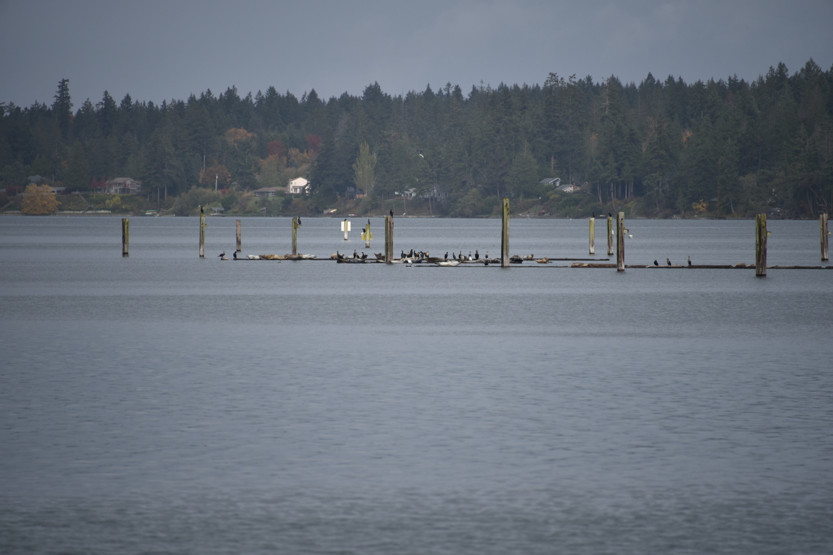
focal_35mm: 300
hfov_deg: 6.9
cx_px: 416
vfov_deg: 4.6
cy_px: 278
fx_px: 6943
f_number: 5.6
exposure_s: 1/640
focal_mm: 300
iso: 110
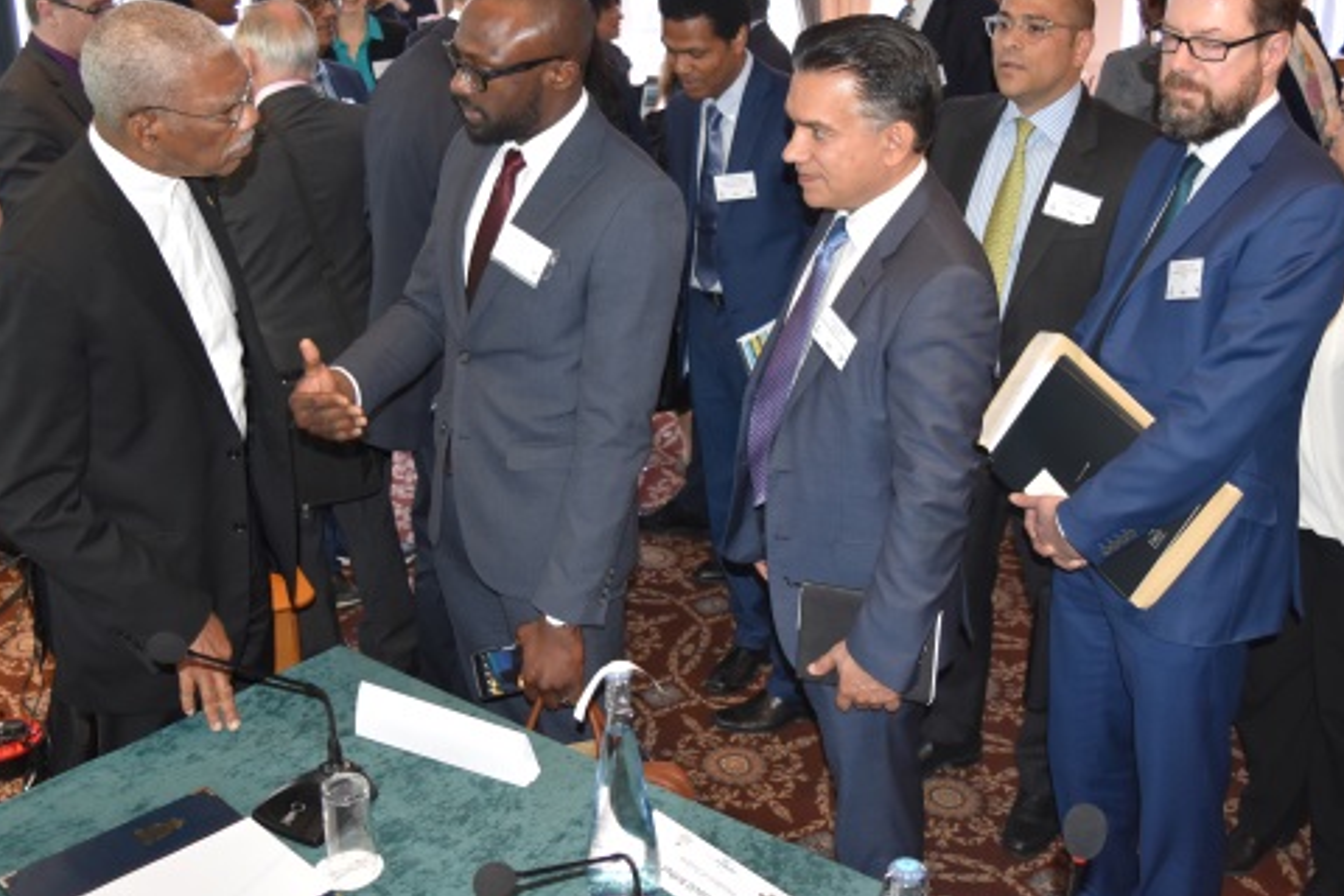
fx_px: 1493
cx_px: 694
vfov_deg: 33.3
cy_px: 354
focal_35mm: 40
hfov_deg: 48.5
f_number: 3.5
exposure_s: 1/60
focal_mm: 20
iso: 1100
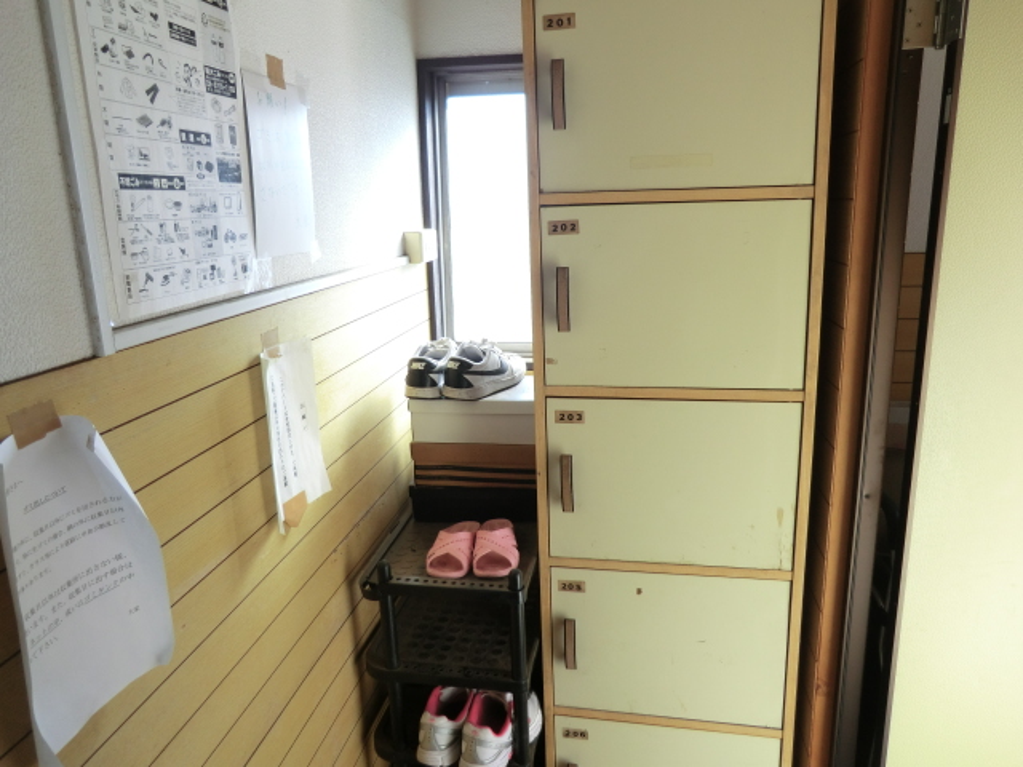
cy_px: 384
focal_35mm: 24
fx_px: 709
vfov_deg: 56.8
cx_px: 512
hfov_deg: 71.6
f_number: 3.2
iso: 80
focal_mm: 4.3
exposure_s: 1/60
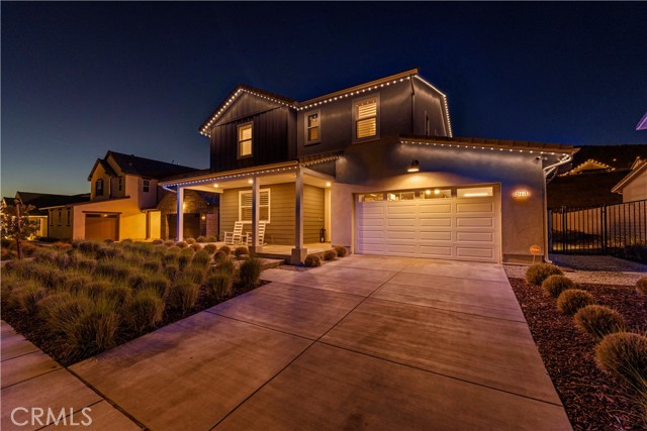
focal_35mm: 14
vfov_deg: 81.2
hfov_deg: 104.2
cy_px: 216
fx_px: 252
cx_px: 324
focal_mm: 14
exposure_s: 1
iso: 640
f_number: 7.1
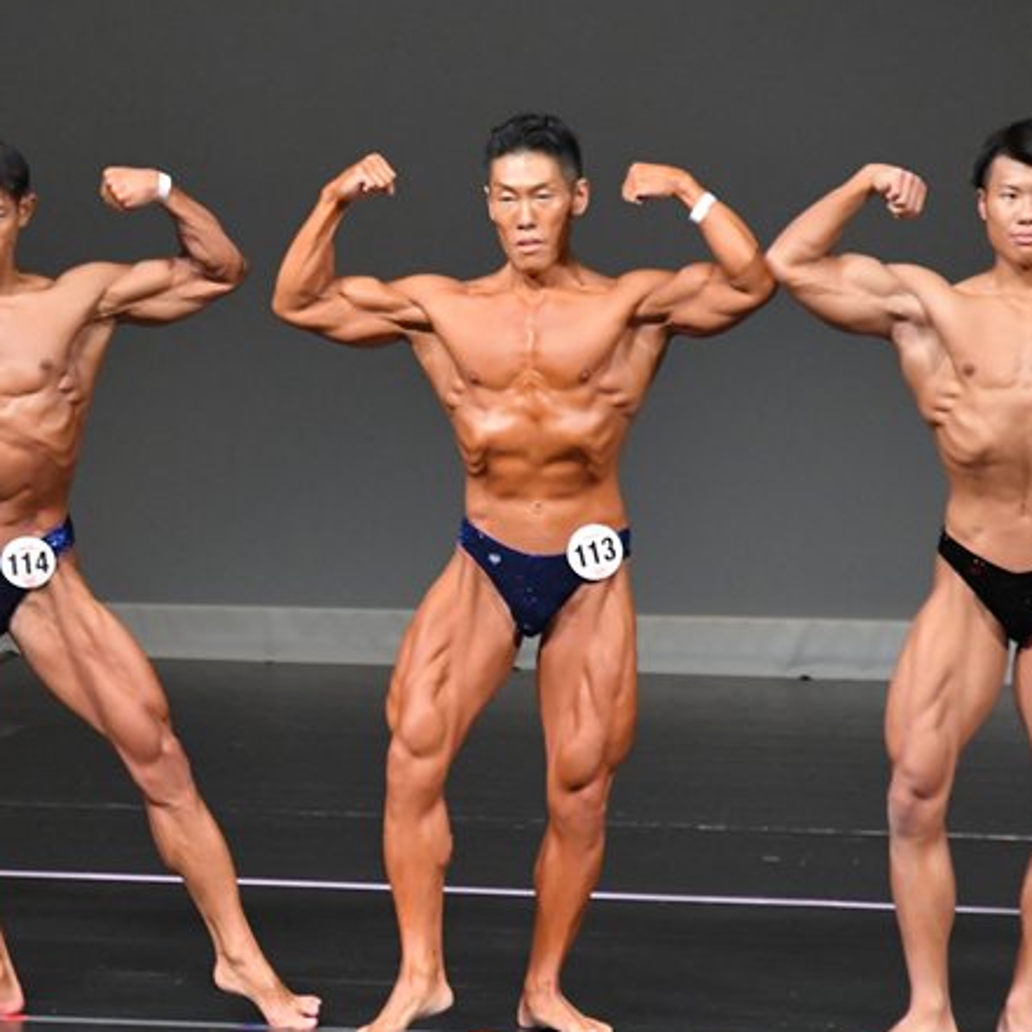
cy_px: 580
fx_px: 15853
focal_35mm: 470
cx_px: 139
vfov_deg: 3.7
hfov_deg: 3.7
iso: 5000
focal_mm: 210
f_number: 5.6
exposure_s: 1/400
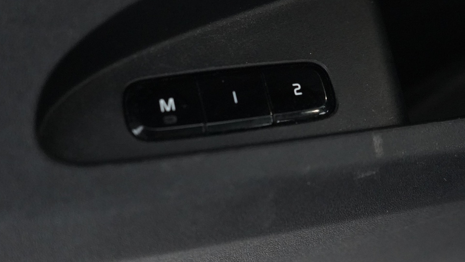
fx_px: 629
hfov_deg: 40.6
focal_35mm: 51
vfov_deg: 23.4
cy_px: 98
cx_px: 229
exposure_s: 1/80
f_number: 3.5
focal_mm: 29
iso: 12800
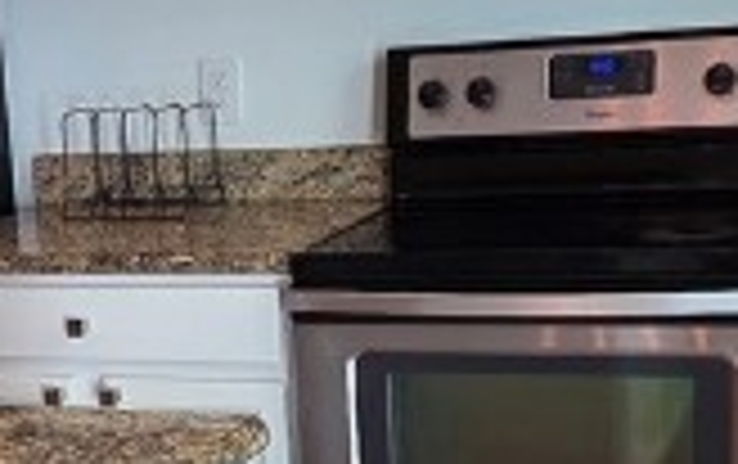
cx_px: 63
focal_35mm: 86
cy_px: 410
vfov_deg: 15.1
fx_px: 1732
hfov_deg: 23.4
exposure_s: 1/120
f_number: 1.9
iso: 125
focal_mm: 2.2
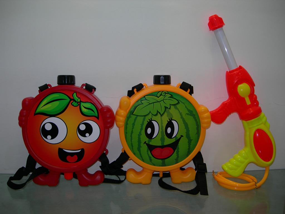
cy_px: 107
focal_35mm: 38
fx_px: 313
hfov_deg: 49.0
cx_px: 142
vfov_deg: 37.7
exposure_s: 1/60.1
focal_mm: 7.8
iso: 50
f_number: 2.8
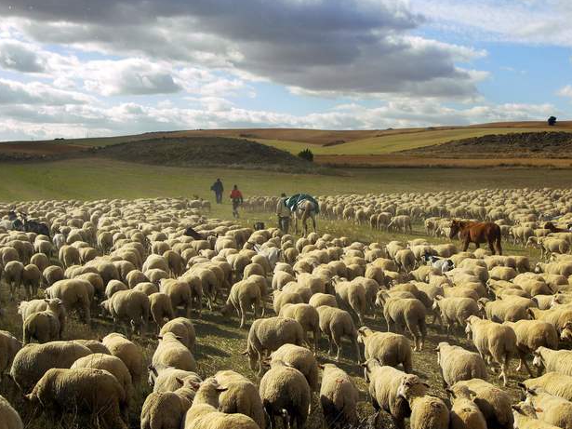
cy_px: 220
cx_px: 291
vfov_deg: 28.6
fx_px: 843
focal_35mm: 51
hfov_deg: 37.5
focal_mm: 10.2
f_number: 3.6
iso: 50
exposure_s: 1/1000
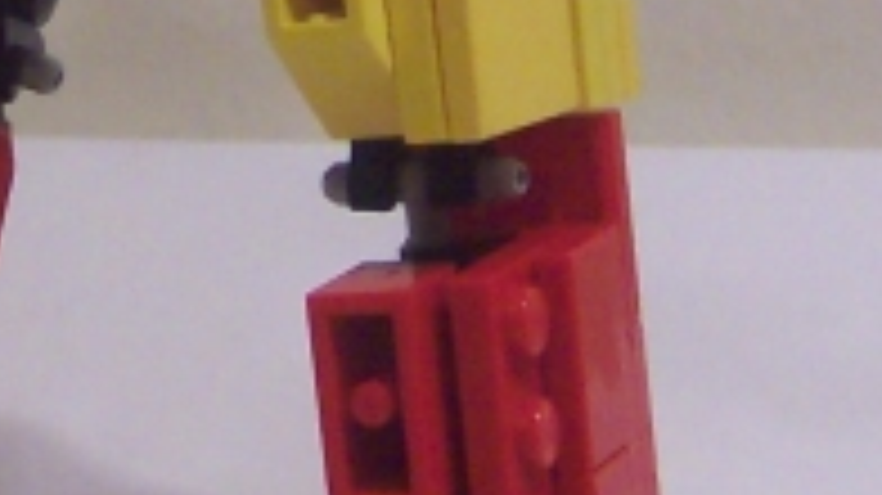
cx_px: 270
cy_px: -356
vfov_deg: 7.4
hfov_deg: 13.4
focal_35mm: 160
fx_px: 3740
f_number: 2.8
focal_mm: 5.6
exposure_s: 1/10
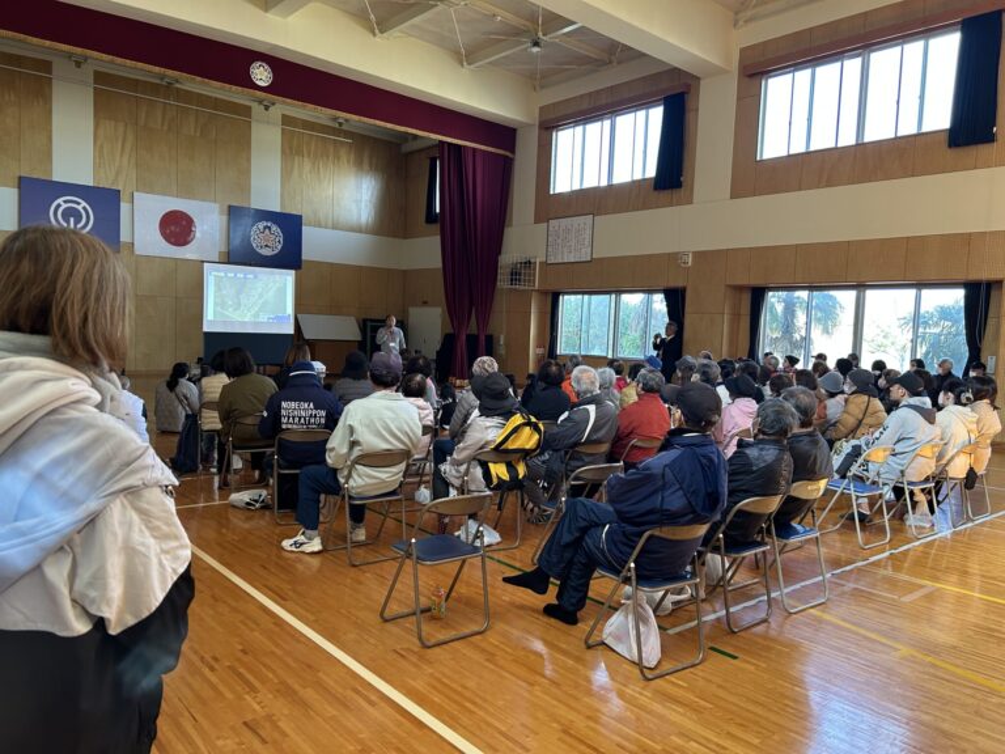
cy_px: 377
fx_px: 755
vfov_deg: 53.1
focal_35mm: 26
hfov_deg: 67.3
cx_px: 502
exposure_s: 1/101
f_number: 1.5
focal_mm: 5.7
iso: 125
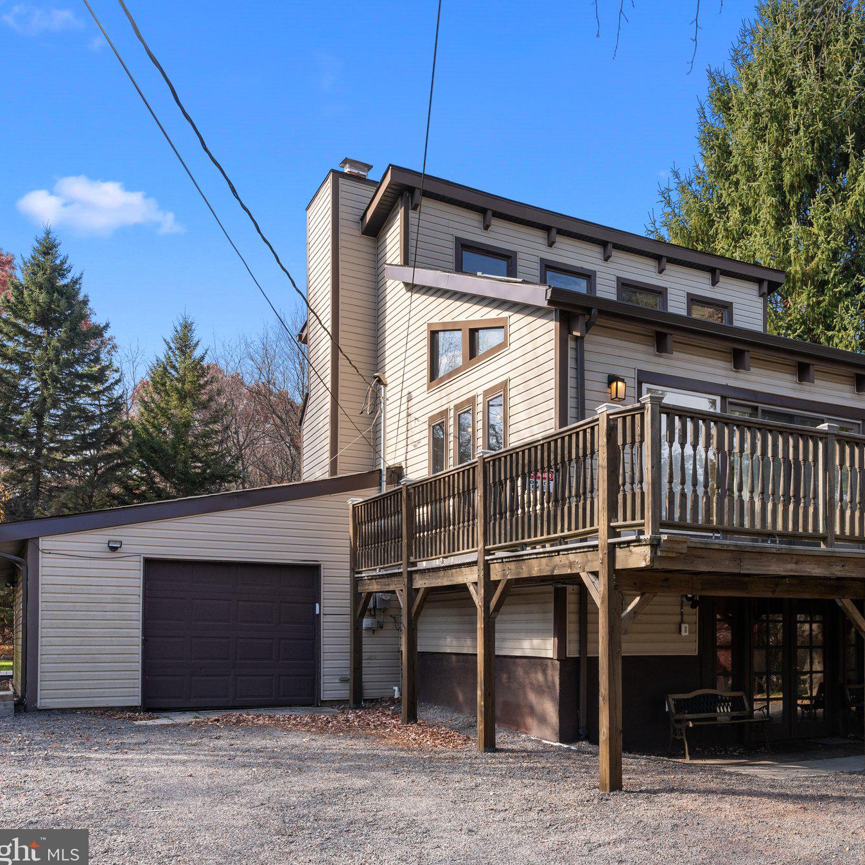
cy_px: 438
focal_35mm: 31
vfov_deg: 52.5
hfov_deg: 51.2
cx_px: 604
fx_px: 876
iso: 800
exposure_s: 1/250
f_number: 10
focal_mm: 24
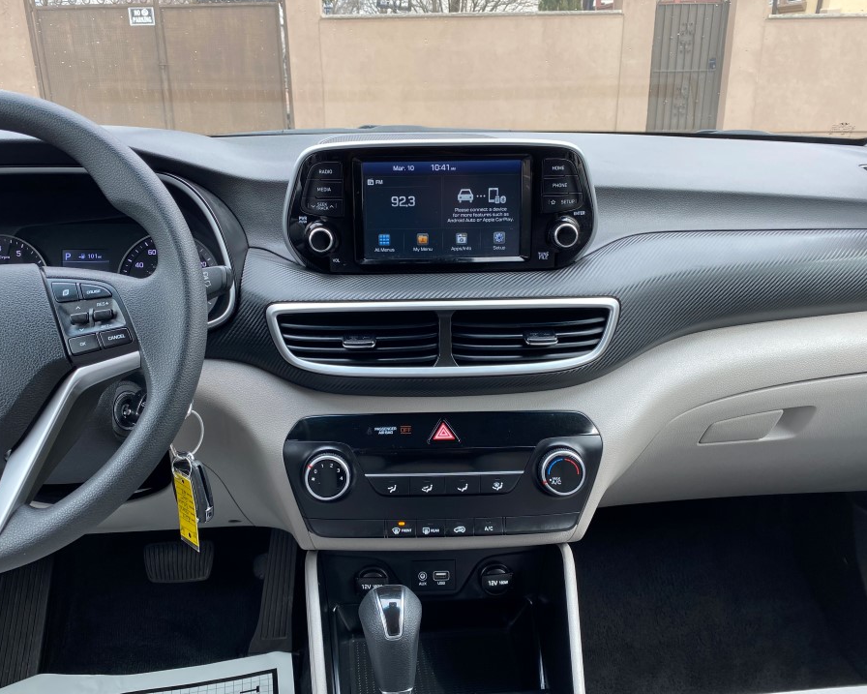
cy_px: 353
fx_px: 744
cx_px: 406
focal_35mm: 29
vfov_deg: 50.0
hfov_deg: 60.4
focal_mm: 4.25
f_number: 1.8
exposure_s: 1/122
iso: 40
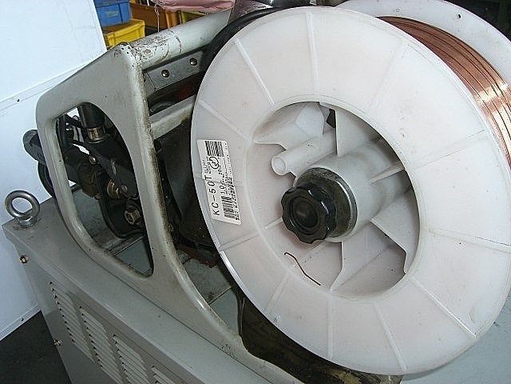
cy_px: 192
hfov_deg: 49.0
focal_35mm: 38
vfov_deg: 37.7
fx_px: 561
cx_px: 256
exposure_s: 1/100
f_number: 2.7
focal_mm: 6.2
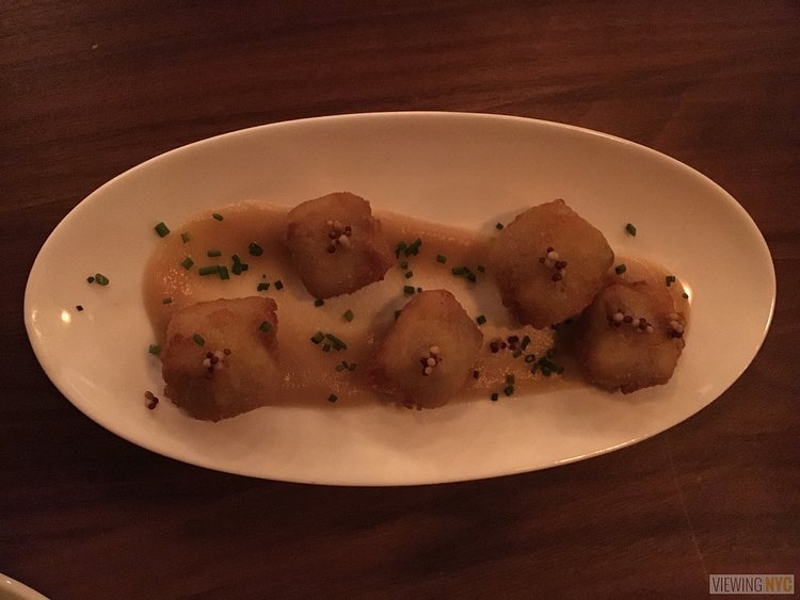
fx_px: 670
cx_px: 400
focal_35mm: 29
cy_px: 300
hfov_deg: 61.6
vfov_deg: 48.3
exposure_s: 1/15
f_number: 2.2
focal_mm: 4.15
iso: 1000
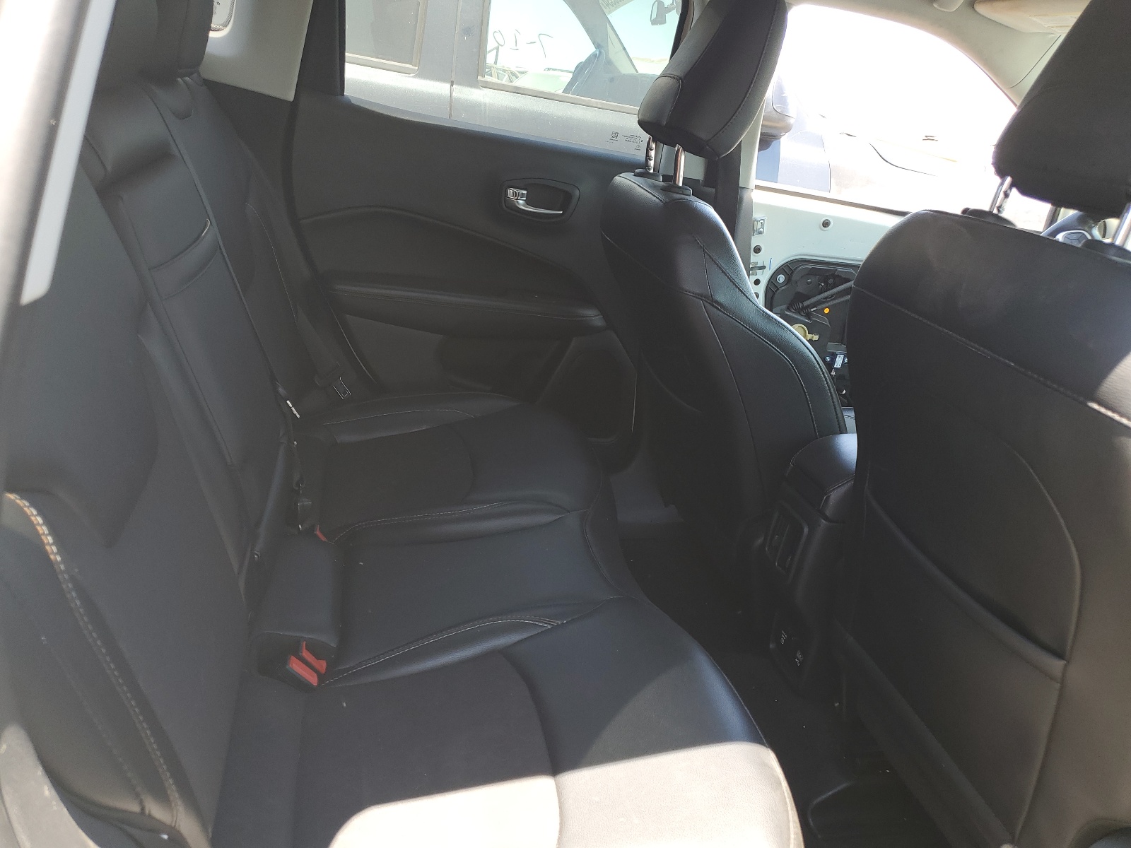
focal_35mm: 26
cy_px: 424
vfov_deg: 53.1
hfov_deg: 67.3
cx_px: 566
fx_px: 849
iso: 50
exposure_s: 1/128
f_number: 1.5
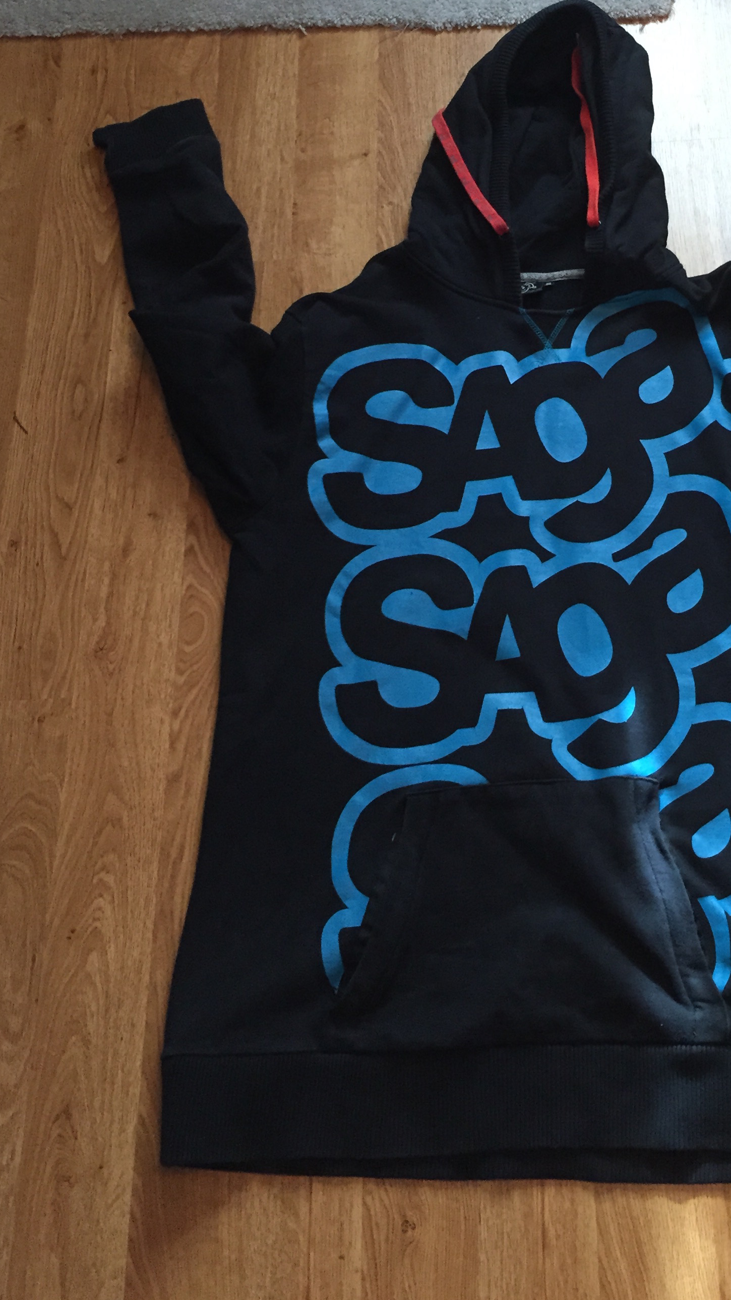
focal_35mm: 40
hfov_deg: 29.3
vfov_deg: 50.0
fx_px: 1378
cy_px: 489
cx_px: 545
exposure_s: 1/30
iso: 250
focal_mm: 4.15
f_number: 2.2
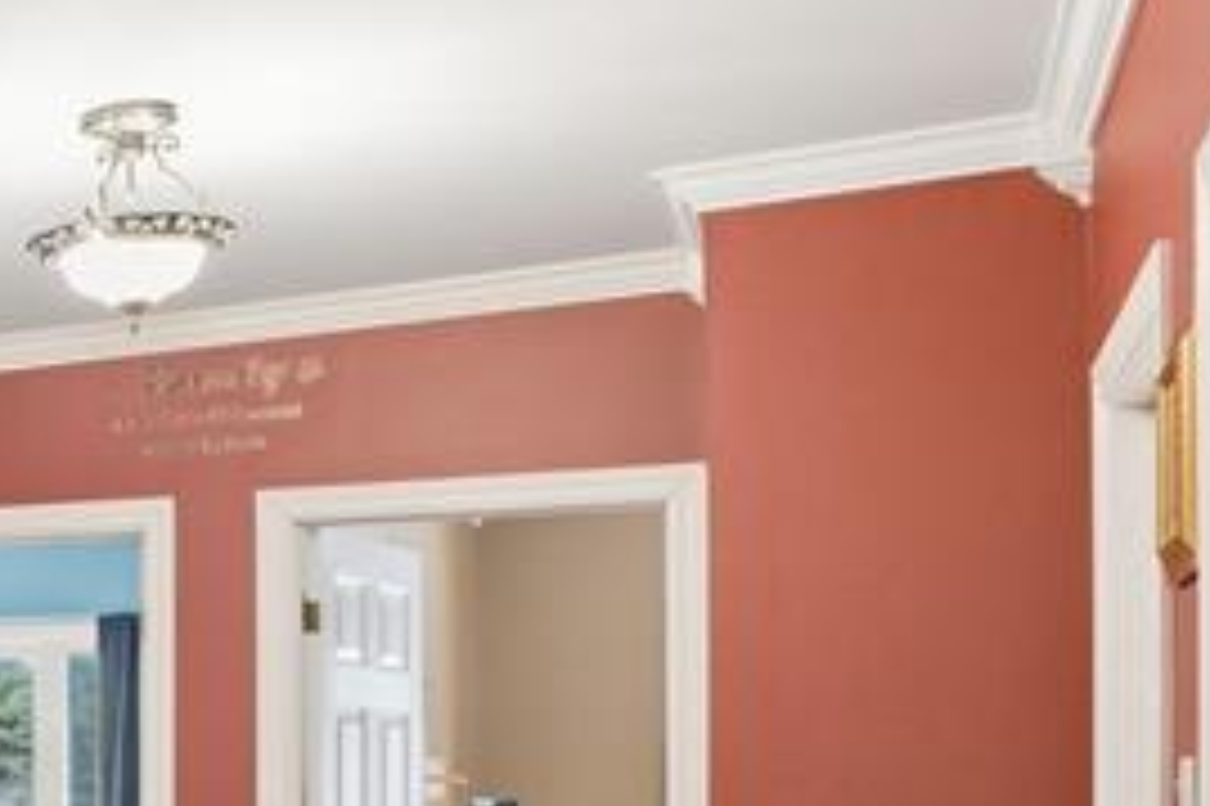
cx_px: -814
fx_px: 2049
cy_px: 838
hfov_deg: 23.0
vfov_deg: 21.3
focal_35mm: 61
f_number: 6.3
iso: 100
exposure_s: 1/4
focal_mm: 16
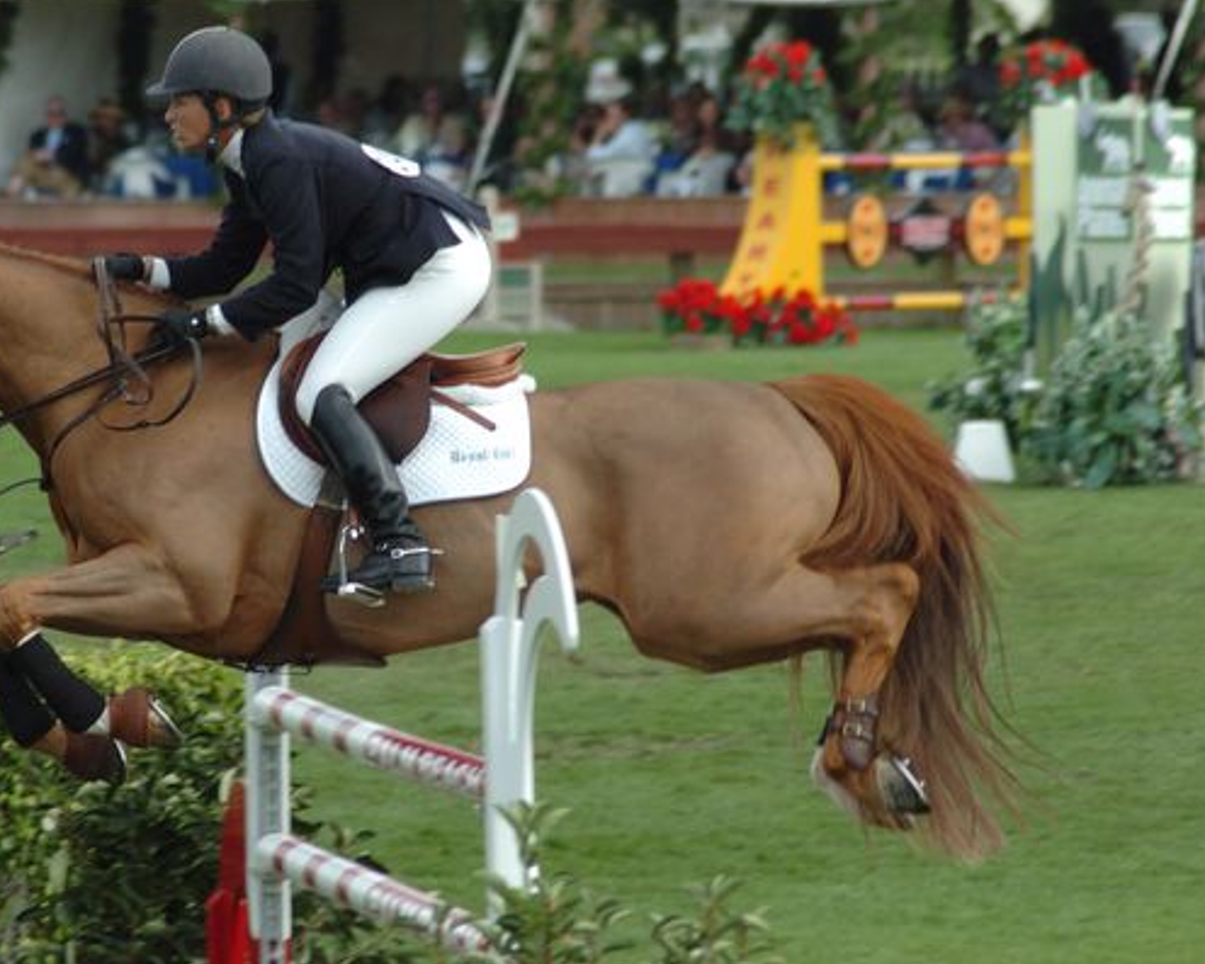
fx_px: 16159
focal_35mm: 453
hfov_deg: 4.3
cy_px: 469
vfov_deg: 3.4
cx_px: 437
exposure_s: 1/500
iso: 400
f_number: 7.1
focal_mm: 250
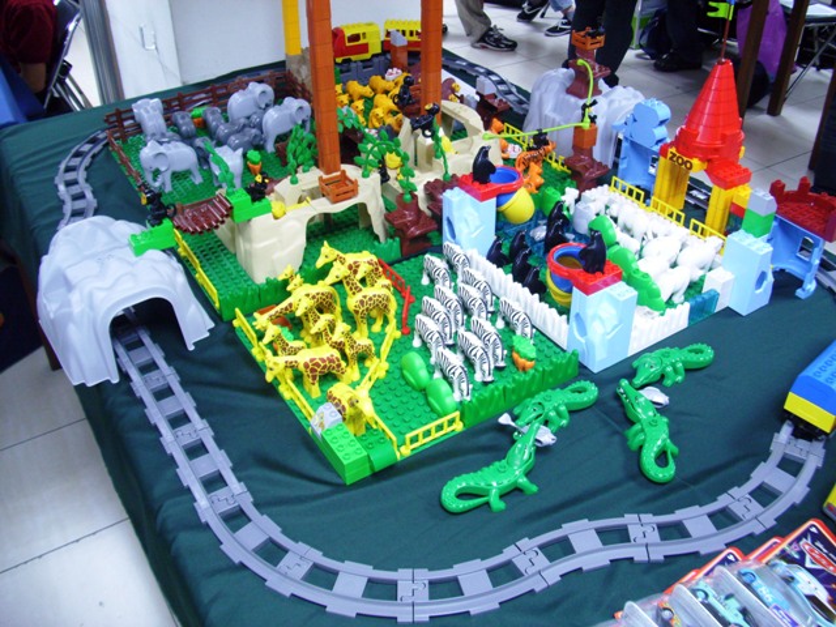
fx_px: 773
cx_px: 418
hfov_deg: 56.8
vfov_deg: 44.2
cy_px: 314
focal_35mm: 32
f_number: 2.9
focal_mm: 5.7
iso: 160
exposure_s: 1/13
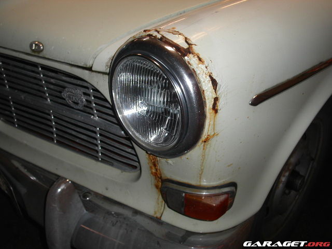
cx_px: 166
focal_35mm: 38
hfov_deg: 49.0
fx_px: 364
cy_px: 124
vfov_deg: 37.7
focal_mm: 7.8
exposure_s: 1/30
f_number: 2.8
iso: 100
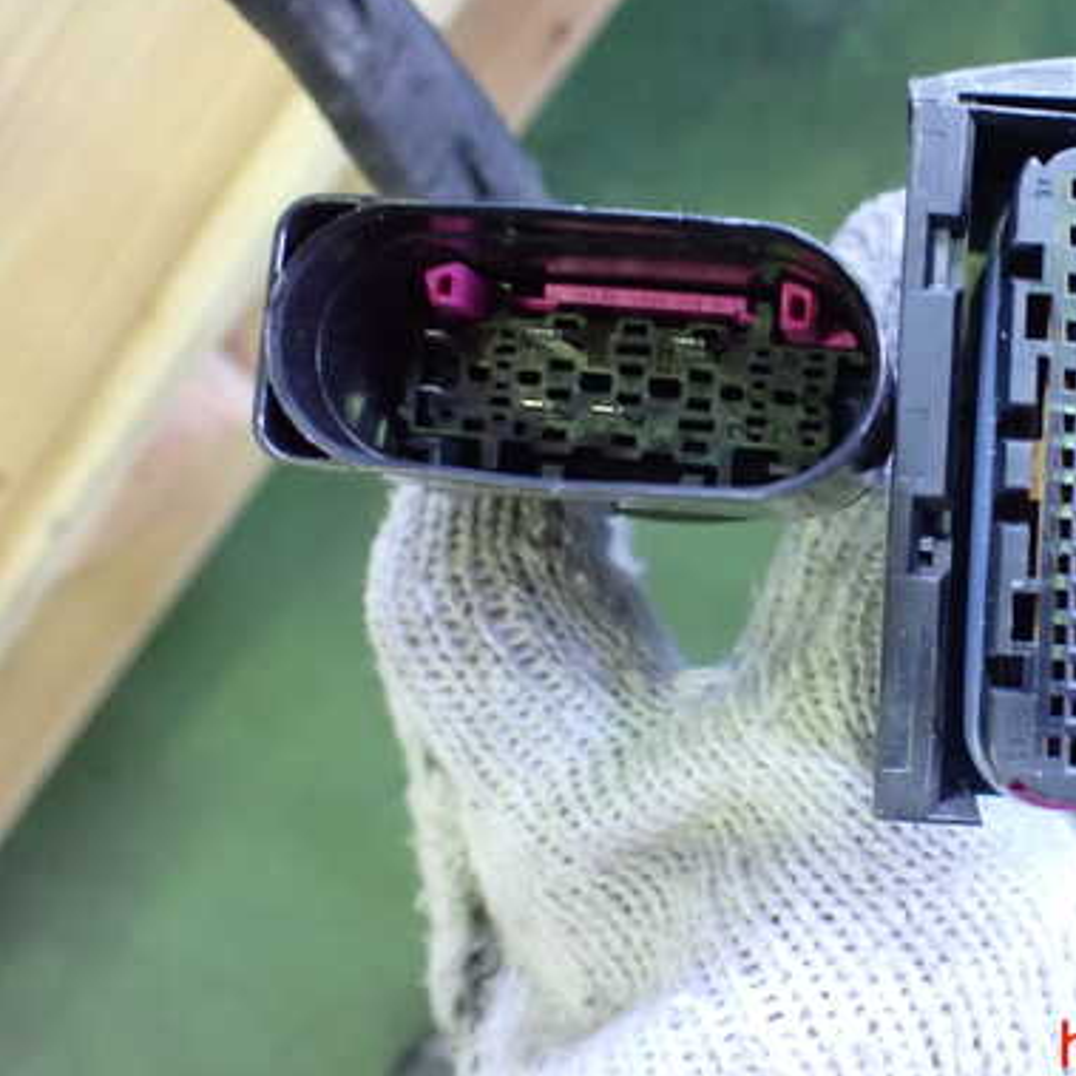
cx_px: 849
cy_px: 446
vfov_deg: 39.9
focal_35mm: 42
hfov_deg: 38.6
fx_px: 1477
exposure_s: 1/30
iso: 1250
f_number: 2.3
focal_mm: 5.4
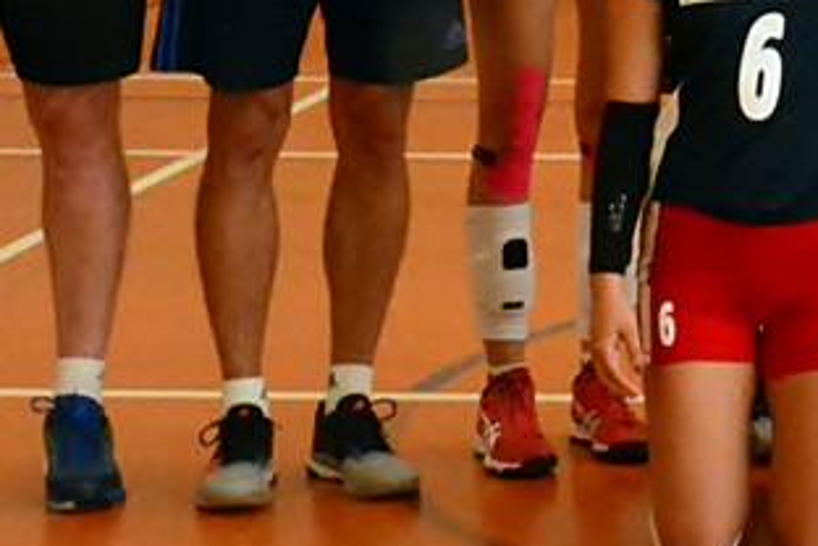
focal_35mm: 154
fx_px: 3500
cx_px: 1426
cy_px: -290
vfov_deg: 8.7
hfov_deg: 12.3
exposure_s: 1/100
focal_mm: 25
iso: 6400
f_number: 25
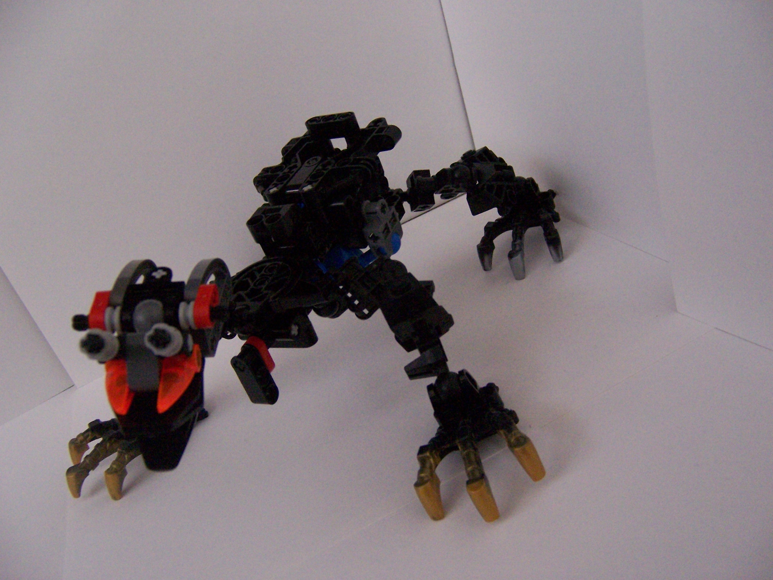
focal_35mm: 33
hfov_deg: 55.4
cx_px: 386
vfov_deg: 42.9
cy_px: 290
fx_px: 737
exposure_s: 1/60
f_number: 2.8
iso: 400
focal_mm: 5.5
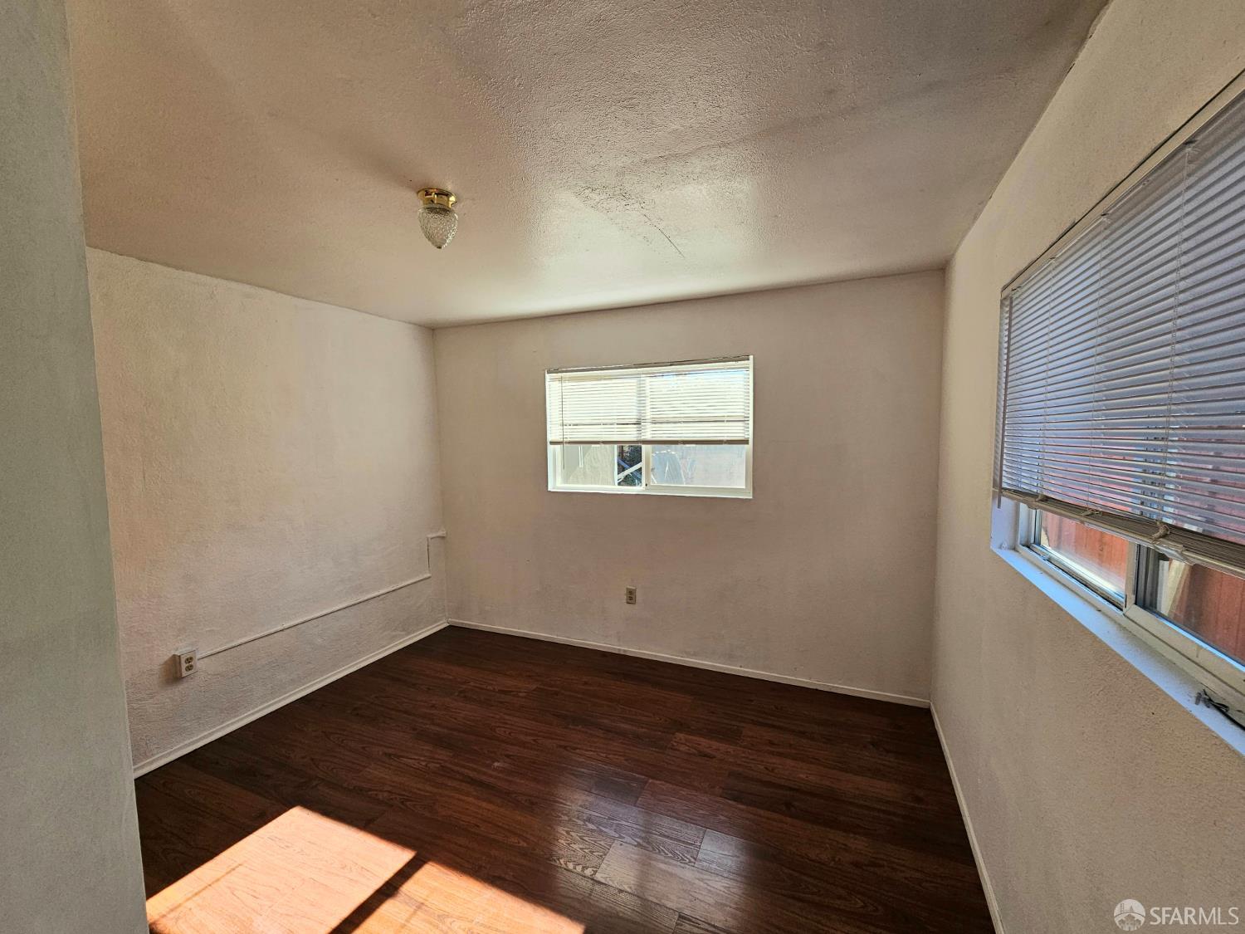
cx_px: 622
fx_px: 468
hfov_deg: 106.2
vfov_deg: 89.9
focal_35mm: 13
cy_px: 467
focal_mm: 2.2
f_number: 2.2
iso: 64
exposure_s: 1/303
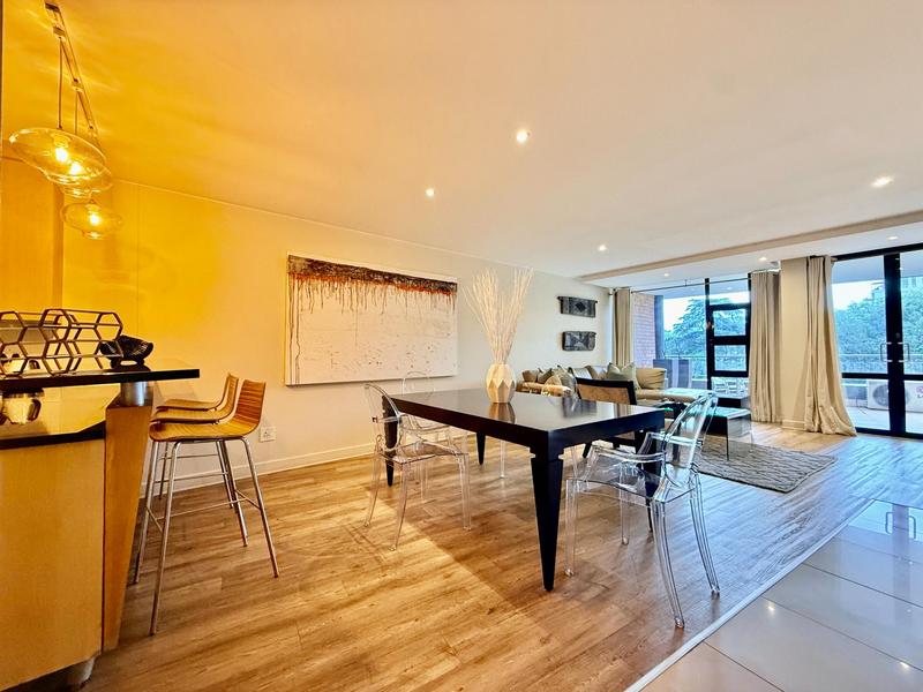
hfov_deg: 102.1
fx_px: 373
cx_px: 462
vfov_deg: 85.7
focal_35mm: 14
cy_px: 346
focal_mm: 2.22
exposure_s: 1/50
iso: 400
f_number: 2.2
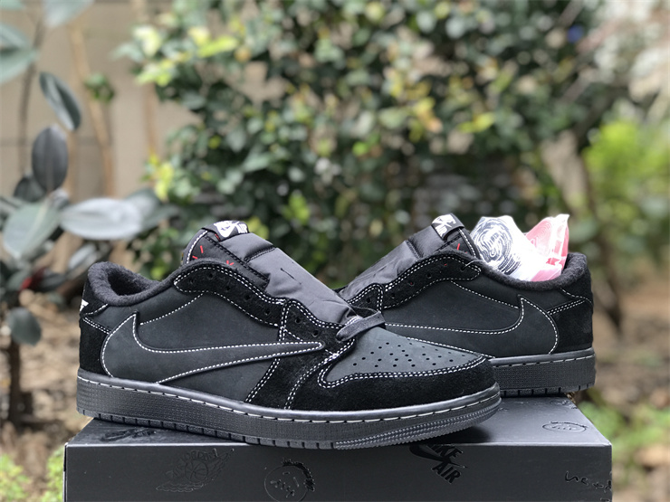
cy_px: 251
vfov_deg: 25.7
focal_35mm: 57
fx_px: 1103
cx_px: 335
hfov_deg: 33.8
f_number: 2.8
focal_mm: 6.6
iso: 40
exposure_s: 1/50
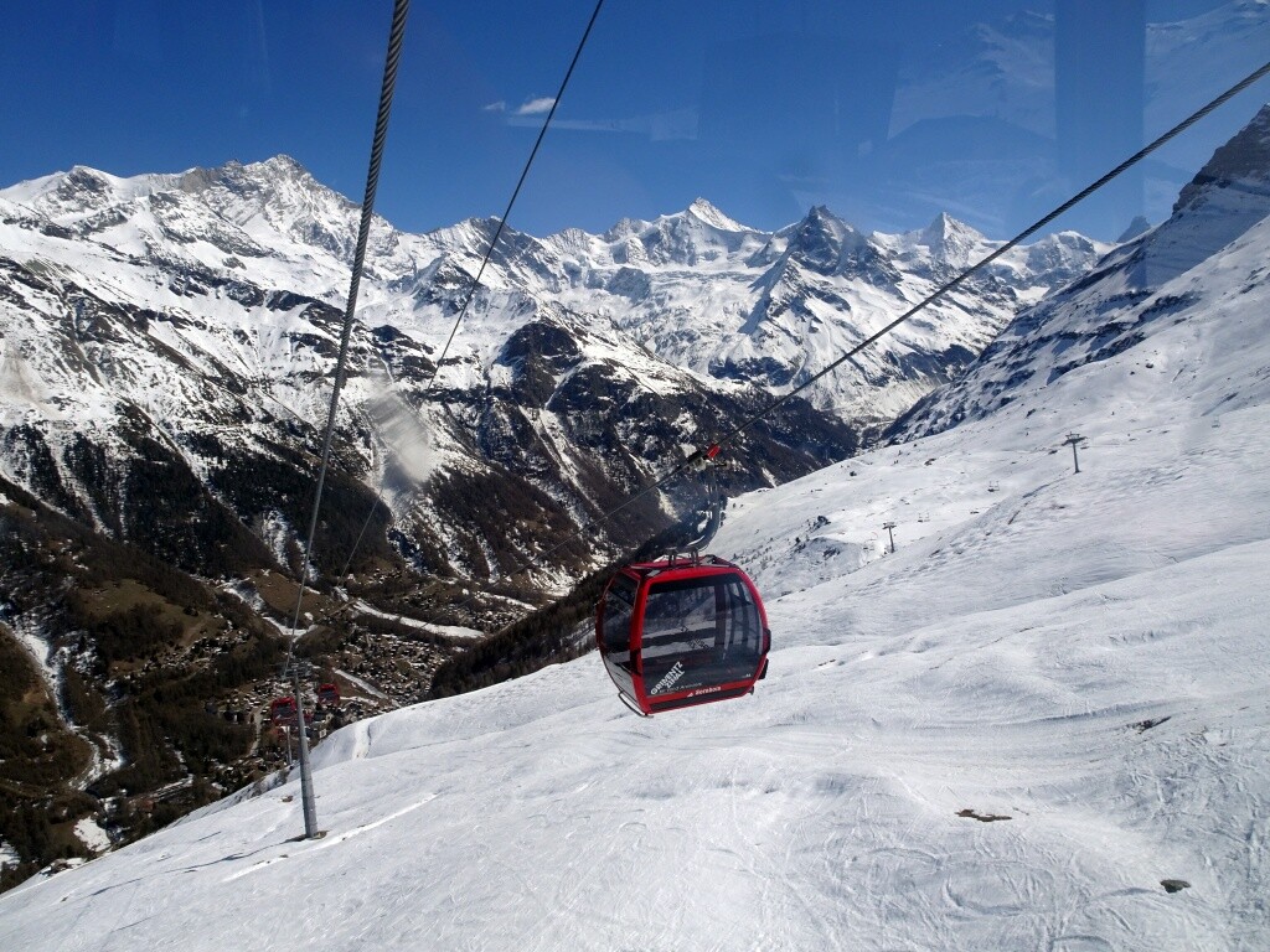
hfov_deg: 71.6
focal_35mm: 24
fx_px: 881
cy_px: 476
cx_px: 635
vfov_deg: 56.8
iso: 80
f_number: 3.5
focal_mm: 4.1
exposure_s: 1/1600
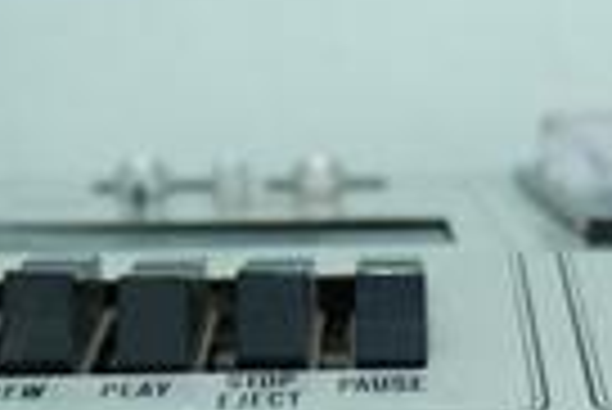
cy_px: 460
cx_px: 544
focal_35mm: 99
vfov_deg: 13.6
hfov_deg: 20.2
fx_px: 1685
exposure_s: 1/40
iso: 1600
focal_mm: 18
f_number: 3.5
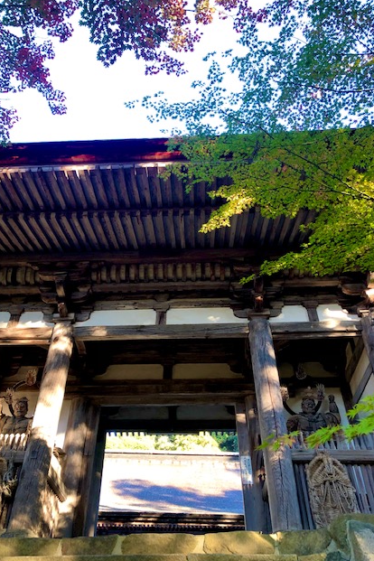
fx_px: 467
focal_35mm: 30
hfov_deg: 43.5
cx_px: 167
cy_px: 277
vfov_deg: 61.9
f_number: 1.8
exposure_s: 1/40
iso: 20
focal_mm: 3.99
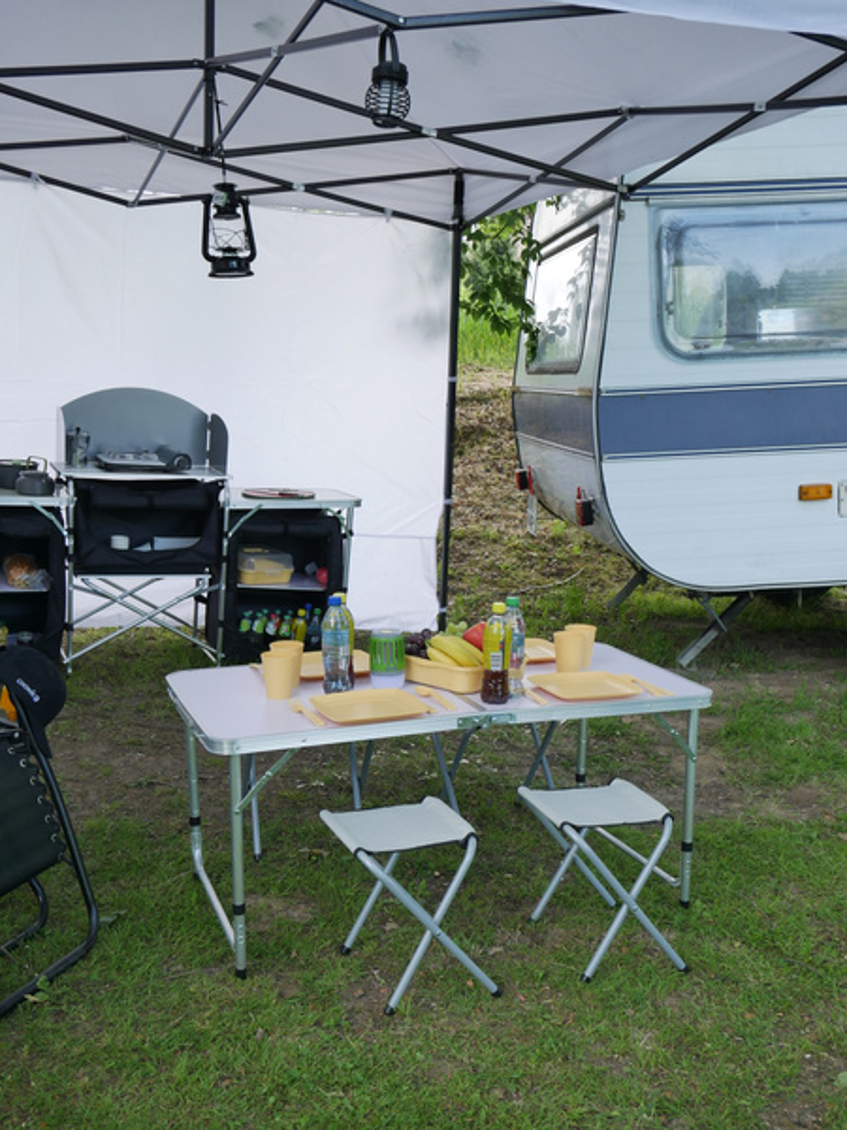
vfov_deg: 46.8
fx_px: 1305
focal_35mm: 40
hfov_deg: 36.0
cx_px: 424
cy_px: 565
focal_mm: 20
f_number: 6.3
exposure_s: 1/160
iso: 400
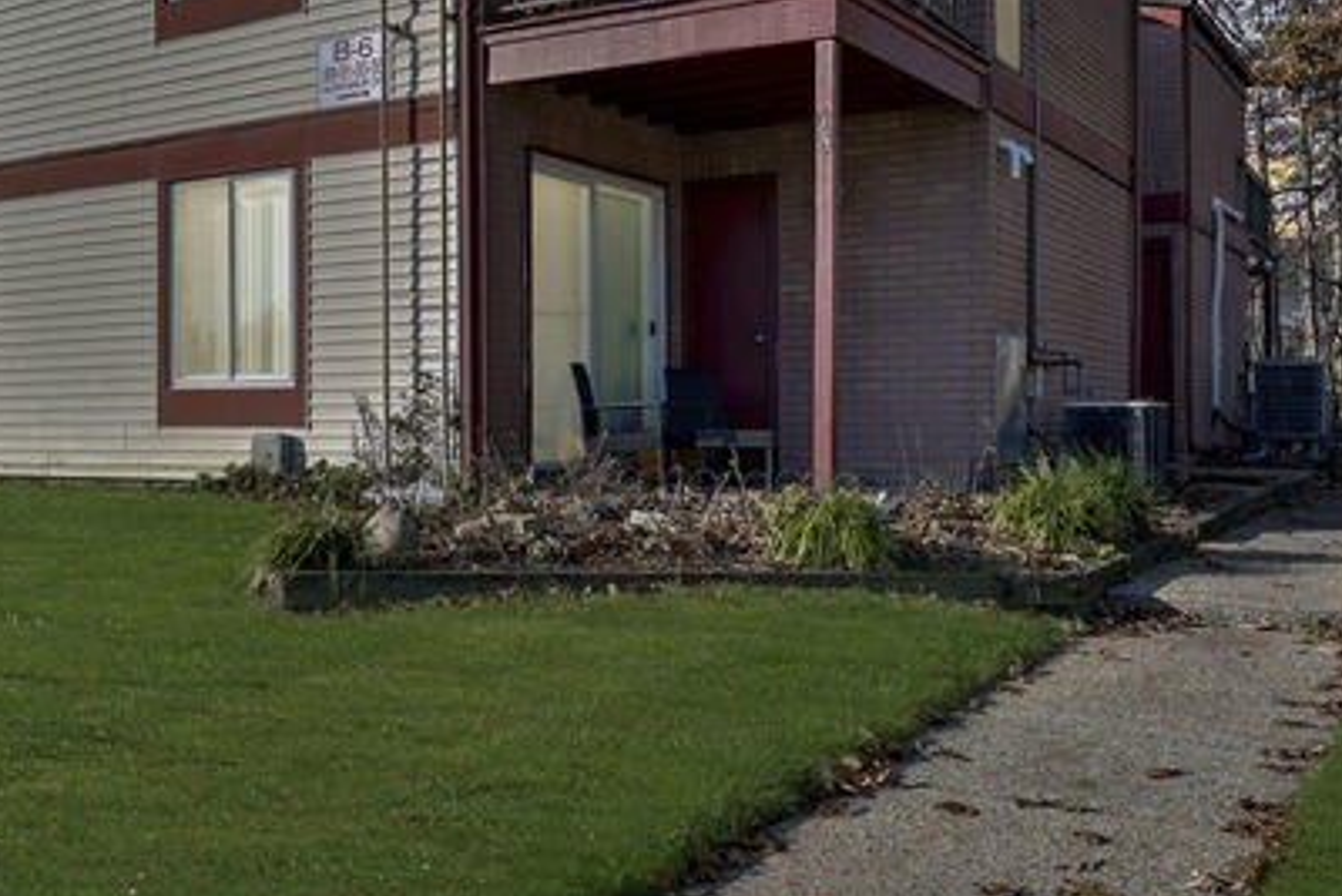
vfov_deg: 33.4
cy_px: 388
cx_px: 473
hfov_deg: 47.8
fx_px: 1492
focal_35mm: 40
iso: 200
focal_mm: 16
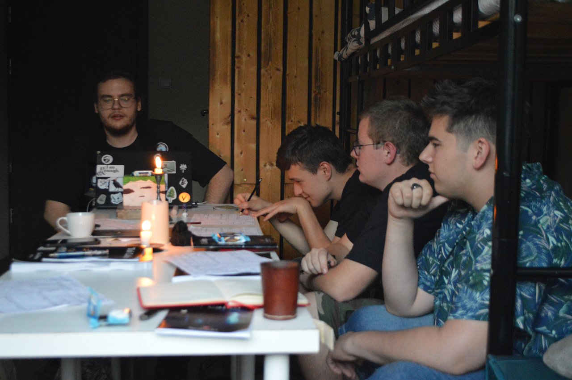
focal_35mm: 51
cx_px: 286
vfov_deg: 26.4
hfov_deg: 38.9
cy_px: 190
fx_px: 810
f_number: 5
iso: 3200
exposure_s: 1/60
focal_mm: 34
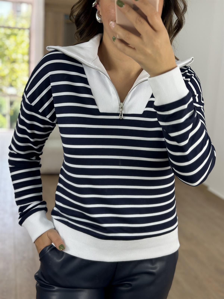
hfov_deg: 30.3
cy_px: 150
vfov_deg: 39.7
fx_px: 414
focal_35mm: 48
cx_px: 112
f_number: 1.78
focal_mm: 6.86
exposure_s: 1/221
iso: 80
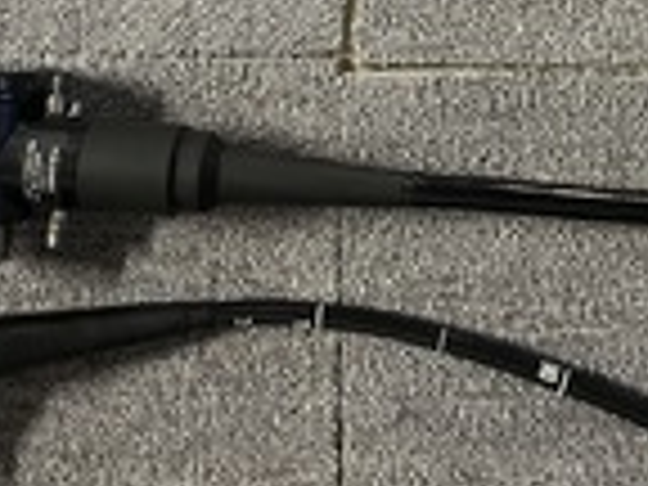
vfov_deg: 18.8
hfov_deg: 26.8
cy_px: -166
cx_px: 454
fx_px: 1348
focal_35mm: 72
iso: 640
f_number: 1.6
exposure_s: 1/25
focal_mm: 4.2
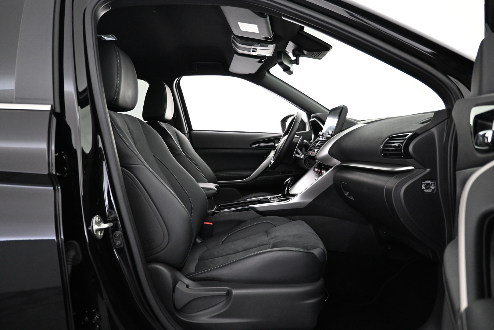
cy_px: 165
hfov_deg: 73.7
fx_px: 329
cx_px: 247
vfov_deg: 53.1
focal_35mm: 24
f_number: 3.5
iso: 1600
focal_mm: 16
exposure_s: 1/25
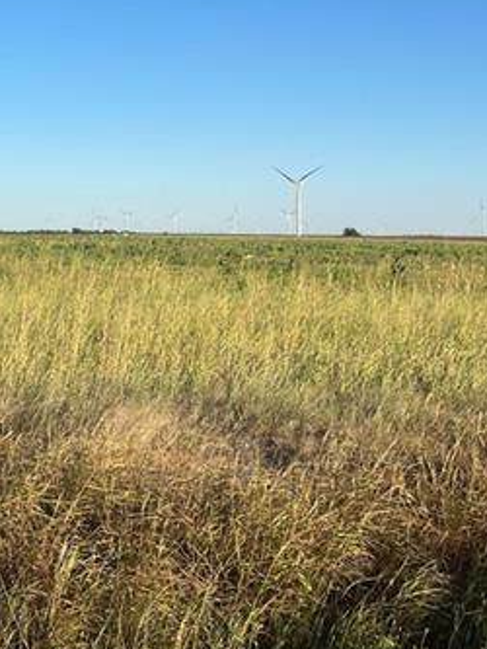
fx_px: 1125
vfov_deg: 31.4
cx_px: 29
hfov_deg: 23.6
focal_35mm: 60
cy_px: 134
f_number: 1.6
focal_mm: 5.1
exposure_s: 1/3049
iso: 50
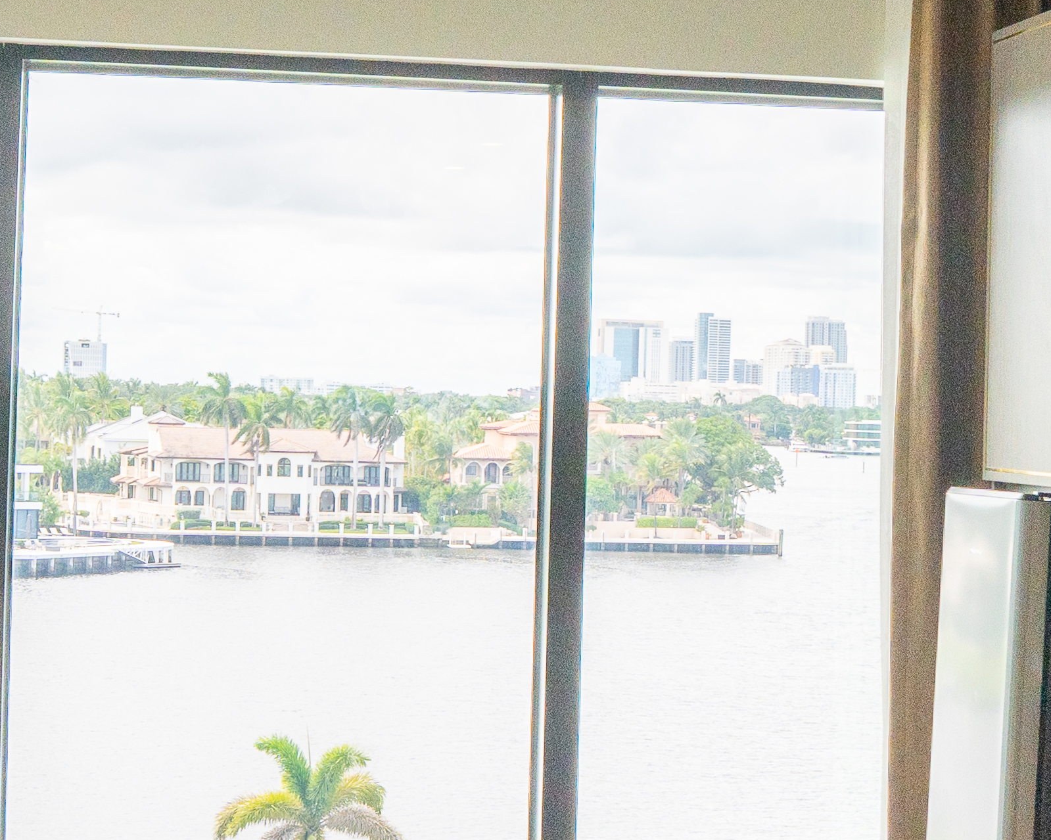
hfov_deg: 19.4
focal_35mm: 98
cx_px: 835
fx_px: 3048
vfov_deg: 15.7
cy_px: 336
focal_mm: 24
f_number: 10
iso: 160
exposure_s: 1/125
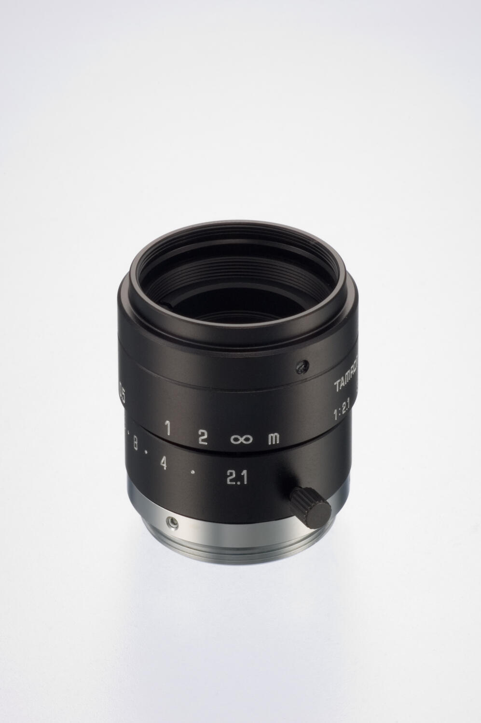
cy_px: 362
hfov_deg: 10.1
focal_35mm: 135
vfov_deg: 15.2
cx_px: 240
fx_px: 2711
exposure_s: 1/250
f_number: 32
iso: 200
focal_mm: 90
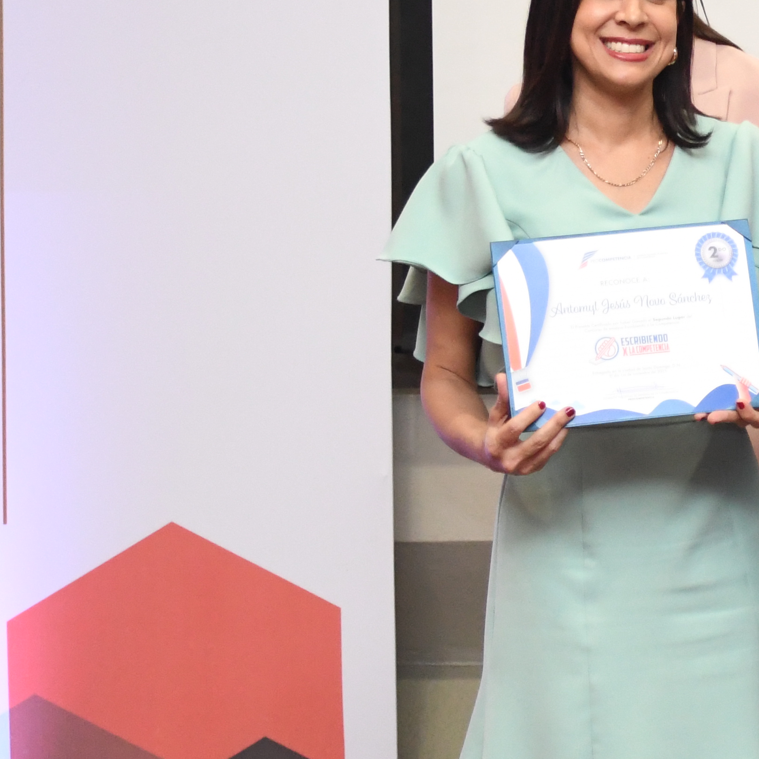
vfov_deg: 10.0
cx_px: 1301
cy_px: 217
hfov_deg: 9.6
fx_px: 4341
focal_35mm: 175
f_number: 5.3
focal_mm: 40
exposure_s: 1/160
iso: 2500
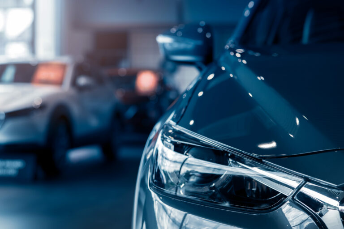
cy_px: 114
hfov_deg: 27.0
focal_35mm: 75
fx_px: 717
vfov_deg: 18.2
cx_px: 172
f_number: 2.8
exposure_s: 1/100
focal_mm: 50
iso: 100
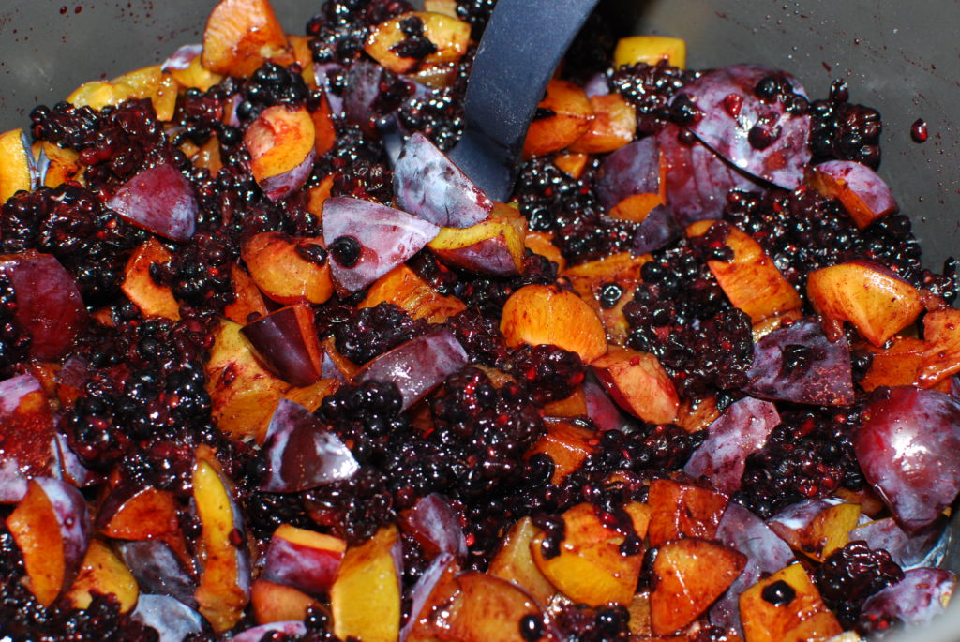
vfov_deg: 25.8
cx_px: 480
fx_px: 1401
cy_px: 321
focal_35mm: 52
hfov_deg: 37.8
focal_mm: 35
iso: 400
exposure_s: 1/125
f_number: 5.6
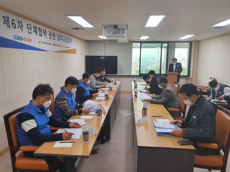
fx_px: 173
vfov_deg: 53.1
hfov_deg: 67.3
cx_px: 115
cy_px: 86
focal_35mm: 26
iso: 160
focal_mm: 4.32
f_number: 2.4
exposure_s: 1/120
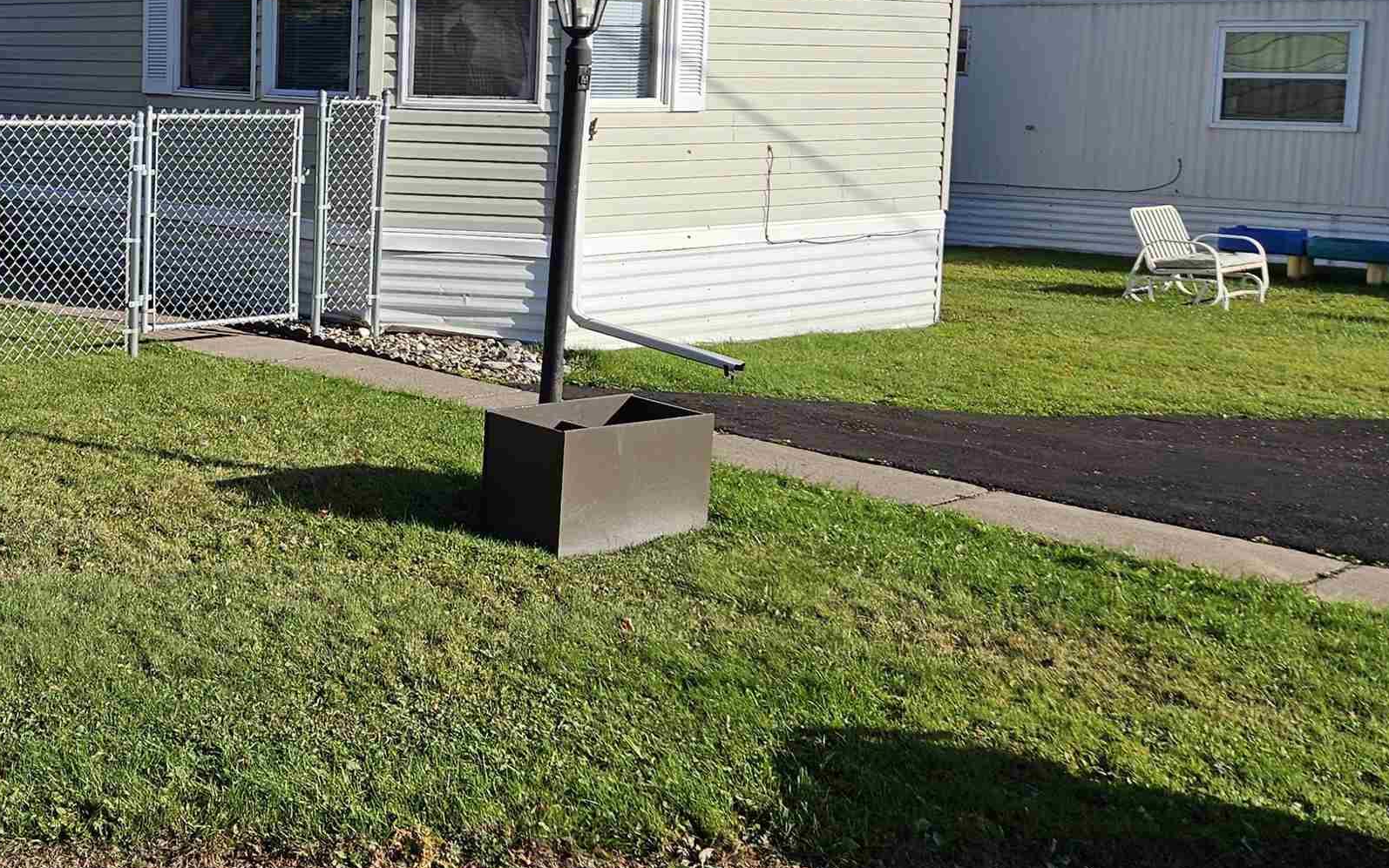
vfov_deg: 27.0
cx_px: 118
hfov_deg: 39.3
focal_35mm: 47
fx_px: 1779
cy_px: 197
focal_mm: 5.4
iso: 25
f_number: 1.8
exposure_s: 1/1989
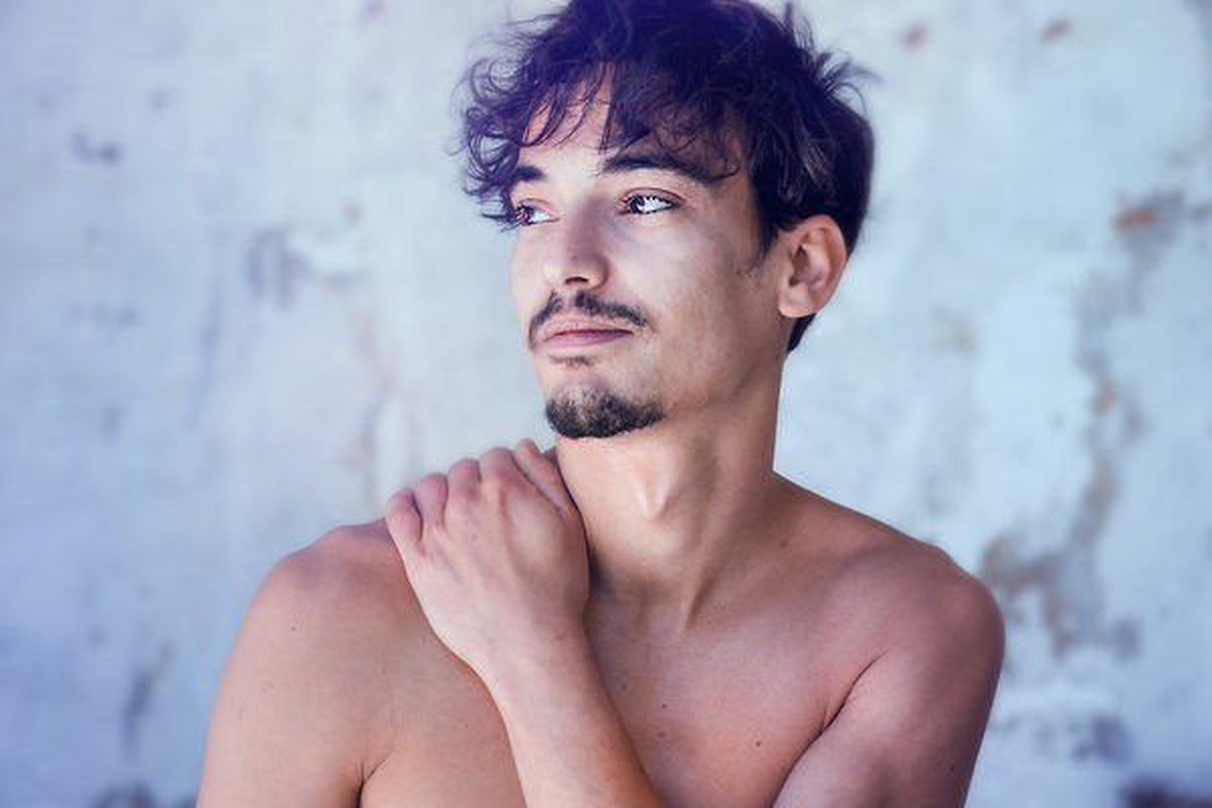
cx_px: 606
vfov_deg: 10.8
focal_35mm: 128
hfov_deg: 16.1
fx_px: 4292
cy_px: 404
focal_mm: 85
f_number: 5.6
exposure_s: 1/80
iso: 160
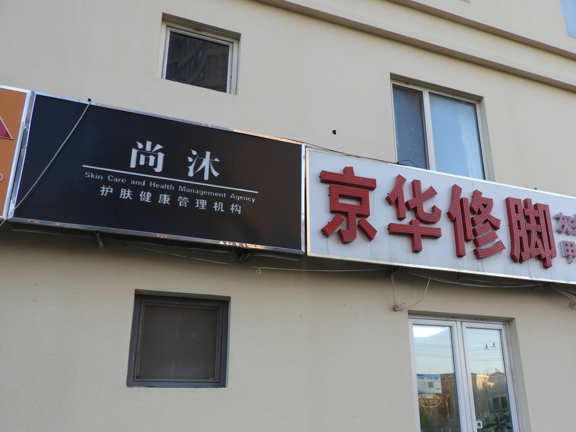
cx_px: 347
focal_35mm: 30
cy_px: 269
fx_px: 499
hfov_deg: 59.4
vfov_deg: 46.4
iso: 100
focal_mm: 4.3
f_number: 3.3
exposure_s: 1/80
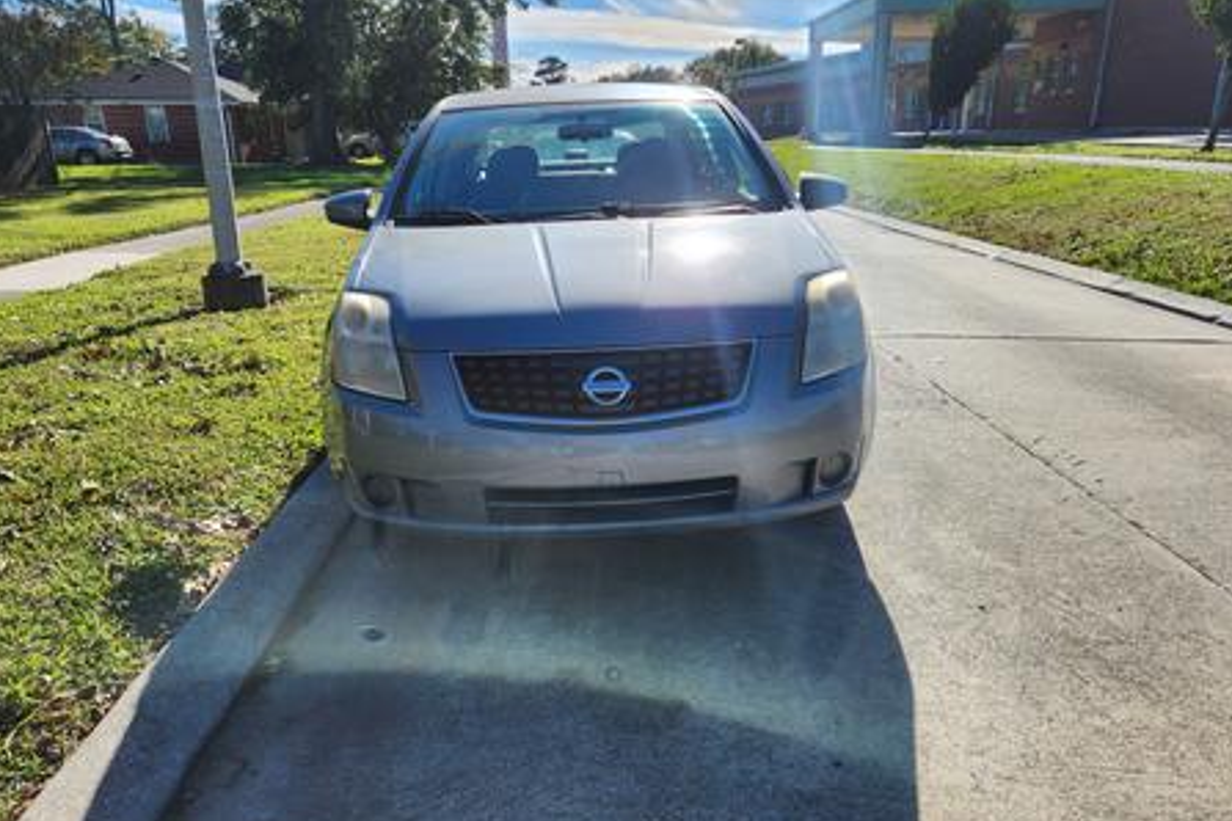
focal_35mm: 27
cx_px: 628
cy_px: 449
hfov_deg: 67.4
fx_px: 924
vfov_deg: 47.9
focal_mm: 5.4
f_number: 1.8
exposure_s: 1/1650
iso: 20
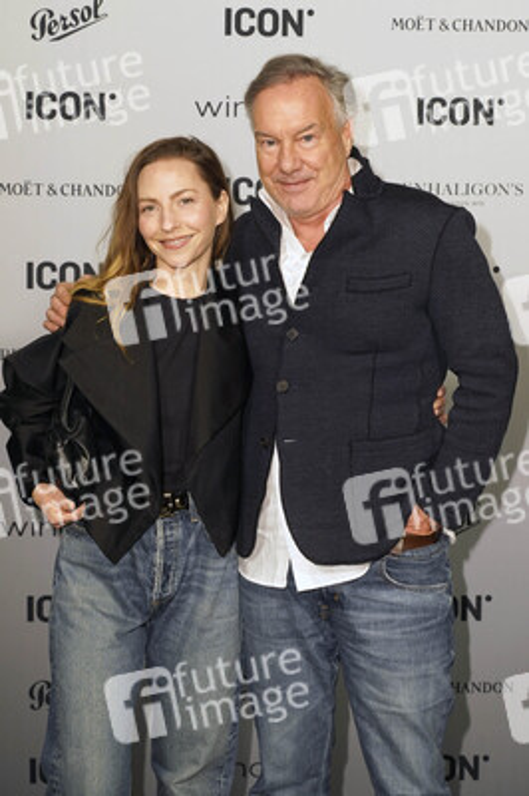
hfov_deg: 21.2
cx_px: 264
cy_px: 398
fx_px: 1413
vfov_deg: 31.4
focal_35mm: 64
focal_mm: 64
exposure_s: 1/160
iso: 1600
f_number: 5.6
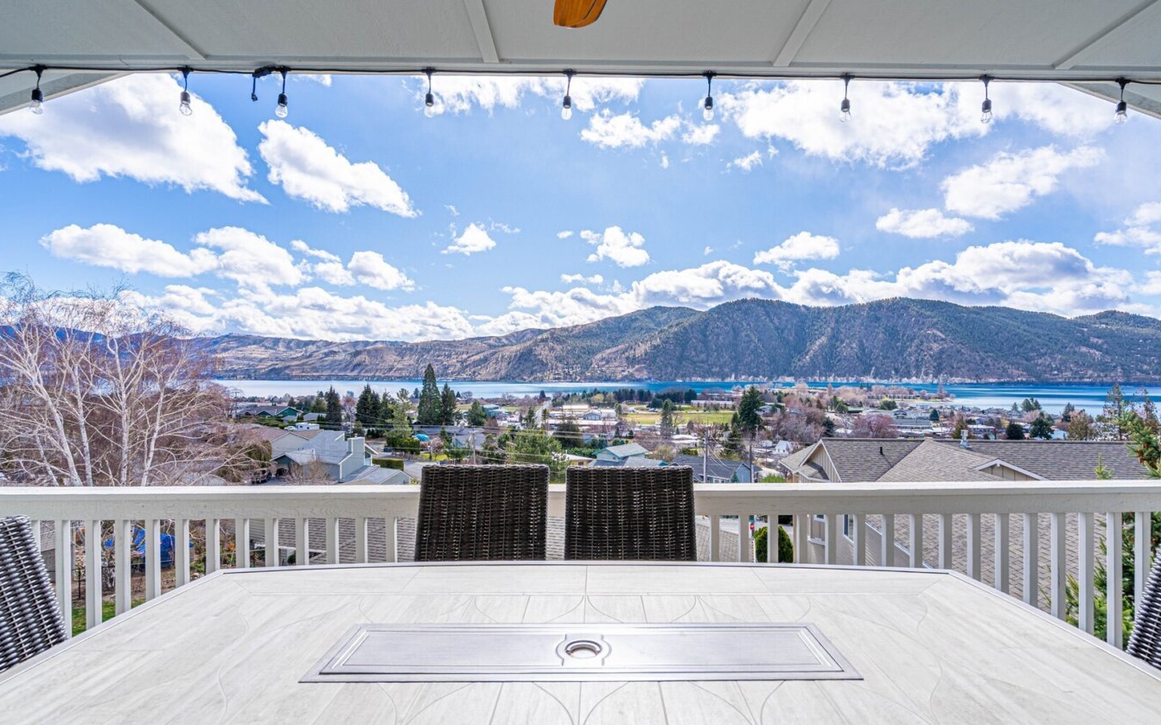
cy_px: 369
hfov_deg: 94.3
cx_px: 596
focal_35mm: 17
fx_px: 538
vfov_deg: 68.0
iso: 200
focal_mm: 16
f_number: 8
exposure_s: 1/2500
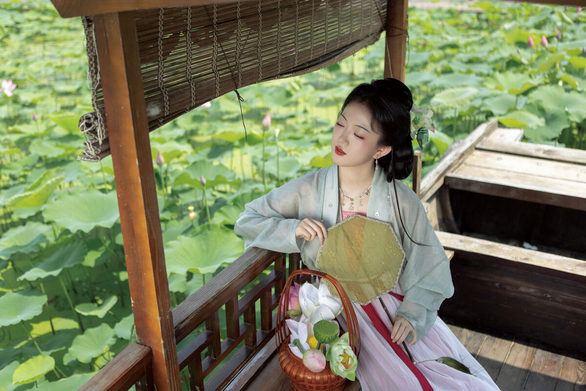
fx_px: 651
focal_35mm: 40
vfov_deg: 33.4
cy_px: 196
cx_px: 293
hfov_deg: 48.5
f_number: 2.8
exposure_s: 1/800
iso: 100
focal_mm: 40
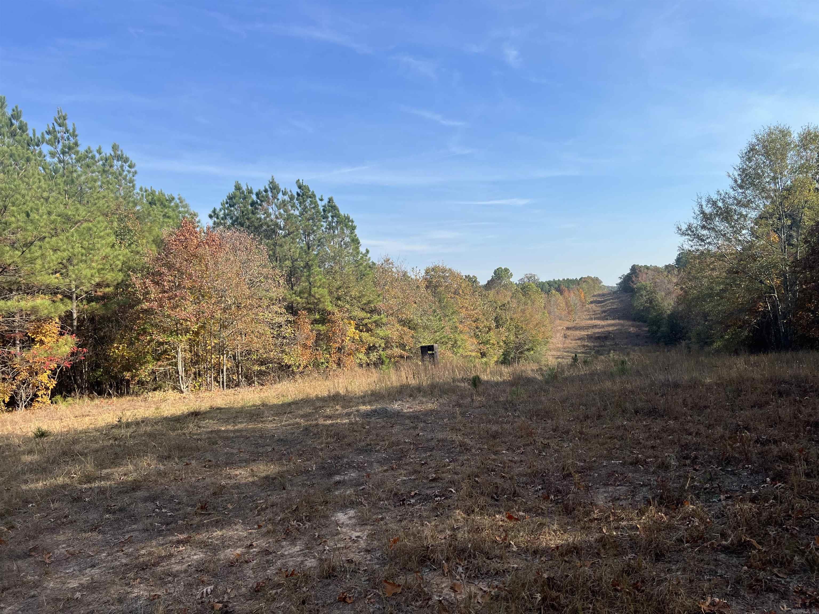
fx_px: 615
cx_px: 410
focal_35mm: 26
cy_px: 307
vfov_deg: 53.1
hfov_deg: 67.3
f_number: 1.5
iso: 50
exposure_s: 1/2841
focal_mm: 5.7
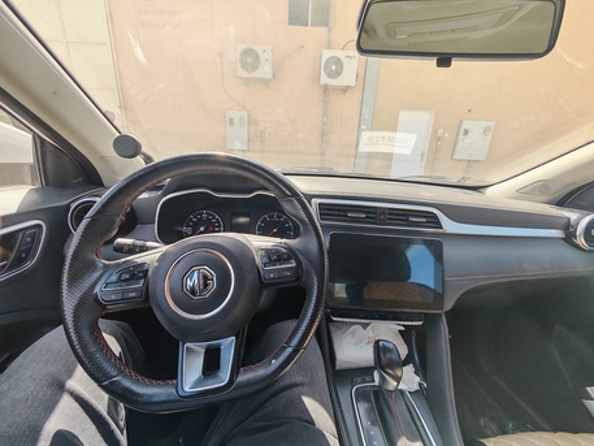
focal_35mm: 12
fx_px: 206
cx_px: 297
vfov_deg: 94.5
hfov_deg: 110.5
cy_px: 223
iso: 50
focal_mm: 1.82
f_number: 2
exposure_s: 1/180
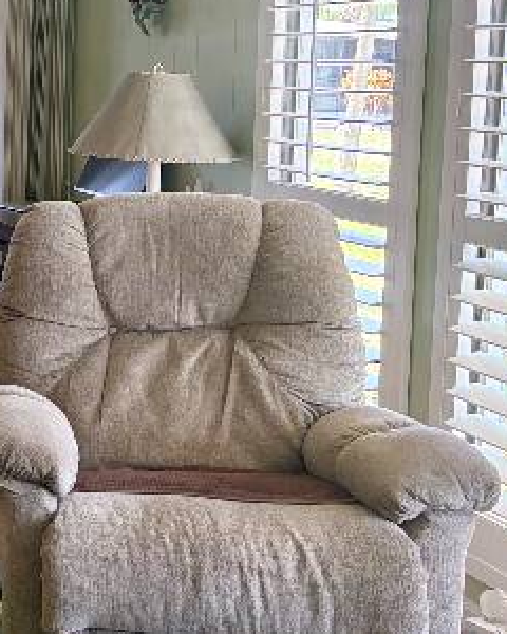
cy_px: 219
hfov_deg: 17.8
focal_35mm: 72
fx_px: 1350
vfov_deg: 26.3
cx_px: -357
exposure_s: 1/120
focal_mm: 5.96
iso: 160
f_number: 1.6
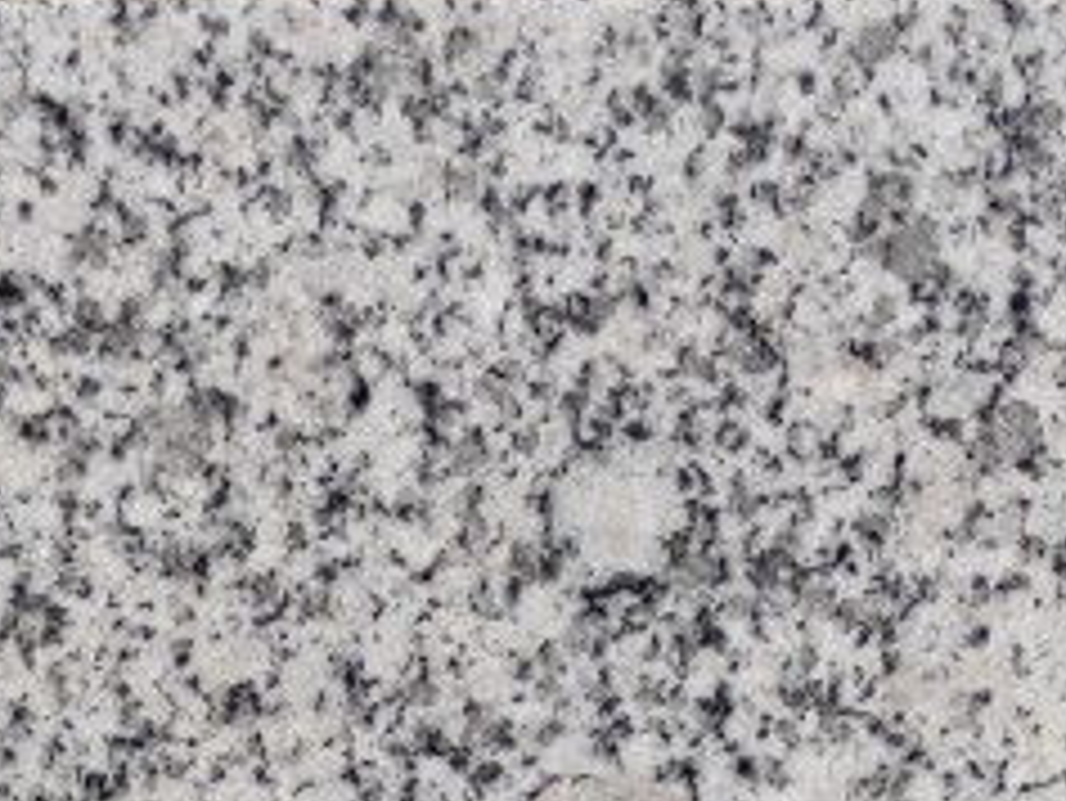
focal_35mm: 152
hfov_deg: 12.5
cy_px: 2052
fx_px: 4683
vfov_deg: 8.7
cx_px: -355
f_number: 1.89
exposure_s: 1/100
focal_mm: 5.43
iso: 131
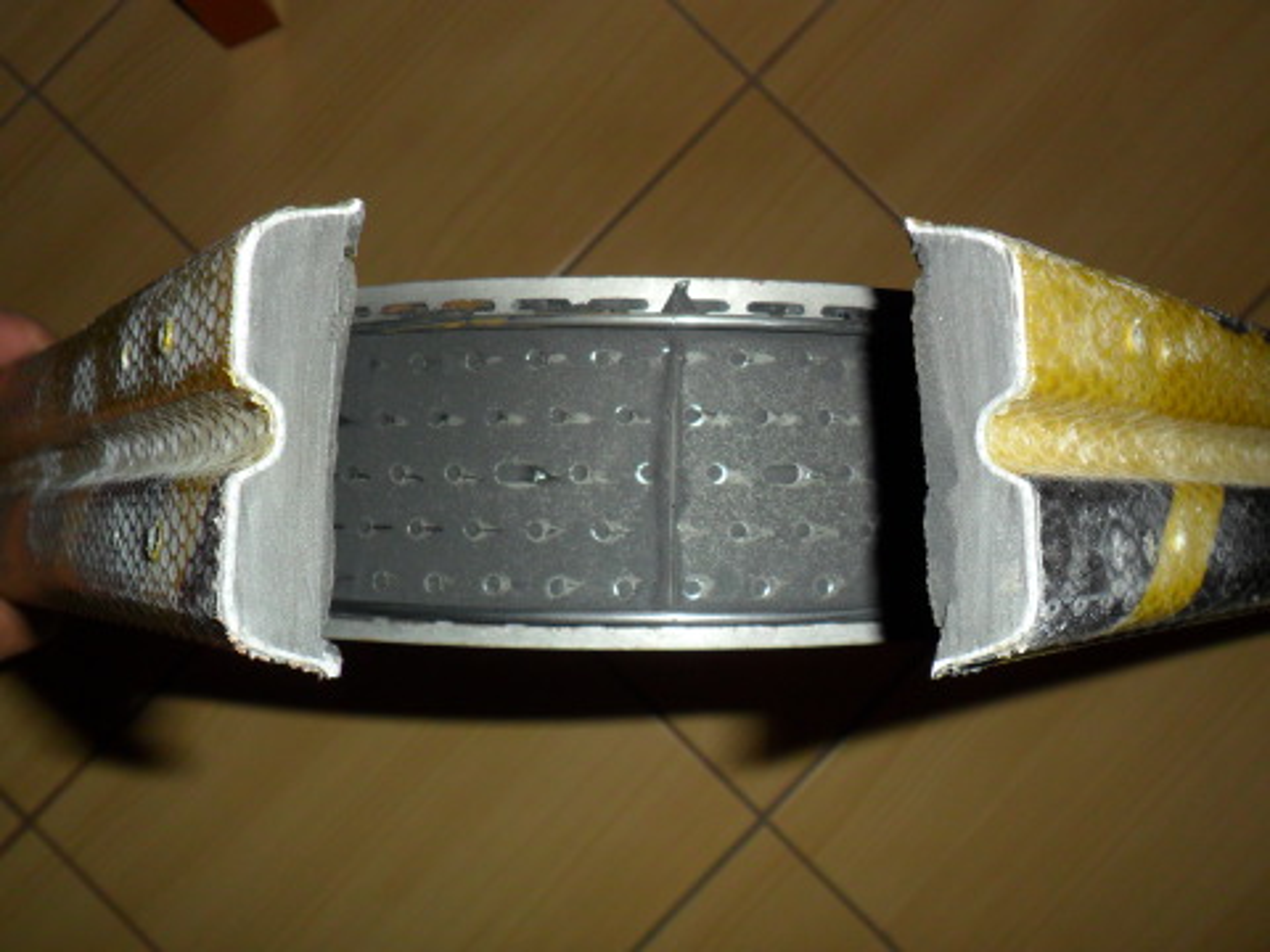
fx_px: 1357
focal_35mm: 37
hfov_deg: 50.1
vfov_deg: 38.7
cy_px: 476
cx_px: 635
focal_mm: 6.6
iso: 80
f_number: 10.1
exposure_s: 1/45
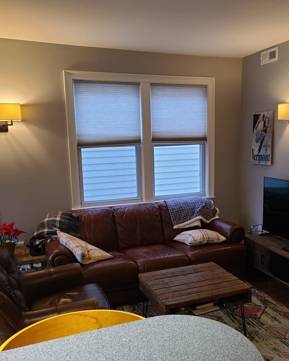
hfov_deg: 44.5
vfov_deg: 54.2
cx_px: 158
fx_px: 353
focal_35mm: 33
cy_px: 180
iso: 125
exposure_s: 1/59
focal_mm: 7
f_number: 1.8
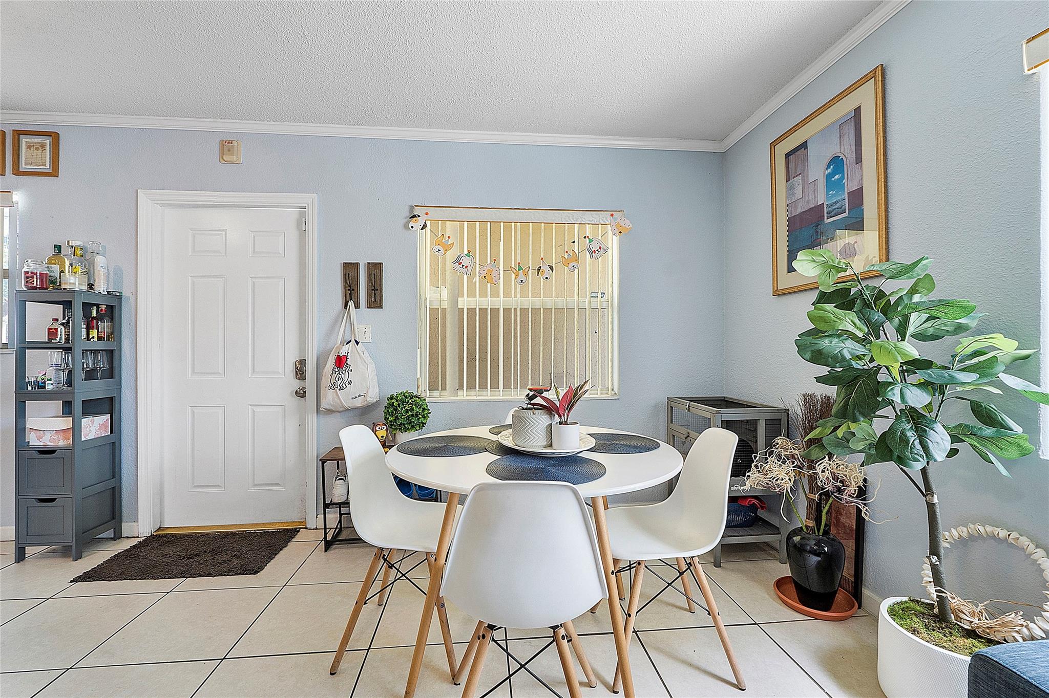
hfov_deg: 100.4
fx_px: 437
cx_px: 524
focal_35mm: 15
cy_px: 349
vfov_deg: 77.3
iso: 250
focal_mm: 10
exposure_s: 1/6
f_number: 9
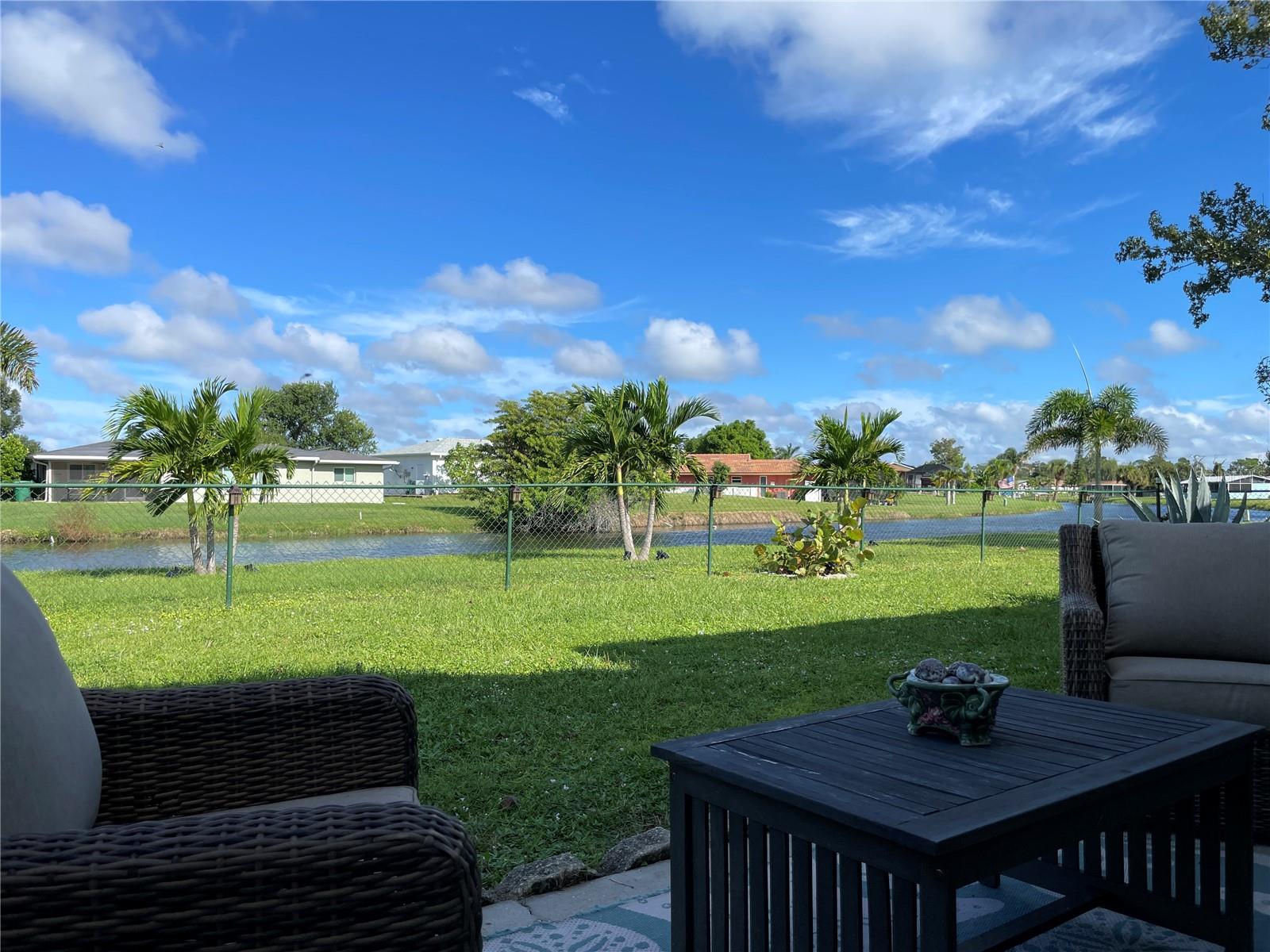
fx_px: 954
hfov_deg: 67.3
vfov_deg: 53.1
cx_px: 635
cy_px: 476
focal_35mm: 26
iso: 32
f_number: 1.6
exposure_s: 1/3401
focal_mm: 4.2
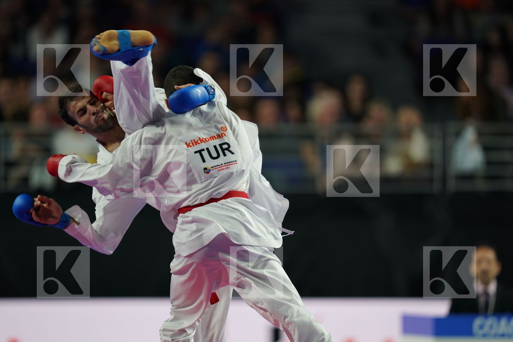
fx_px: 5700
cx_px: 256
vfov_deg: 3.4
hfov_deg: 5.2
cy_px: 171
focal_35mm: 400
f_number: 2.8
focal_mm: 400
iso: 1600
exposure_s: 1/1000
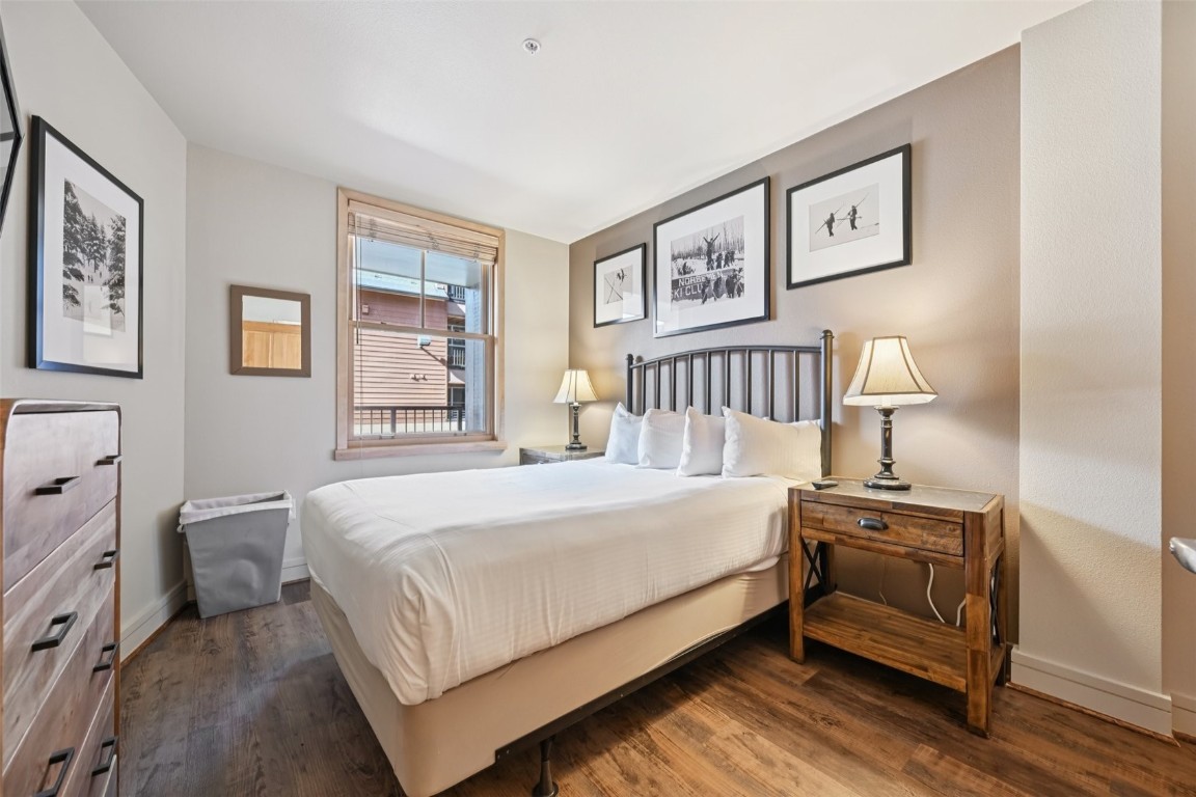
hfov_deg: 104.3
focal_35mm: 14
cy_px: 398
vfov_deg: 81.2
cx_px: 598
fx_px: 465
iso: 400
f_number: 8
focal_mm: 14
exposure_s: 1/8
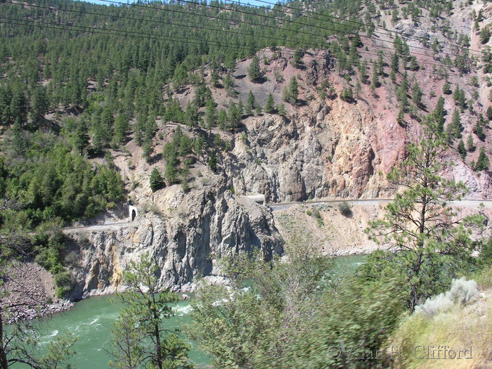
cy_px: 184
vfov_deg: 40.7
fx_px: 497
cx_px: 246
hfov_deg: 52.6
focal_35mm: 35
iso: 50
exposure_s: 1/162
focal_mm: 8.9
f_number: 5
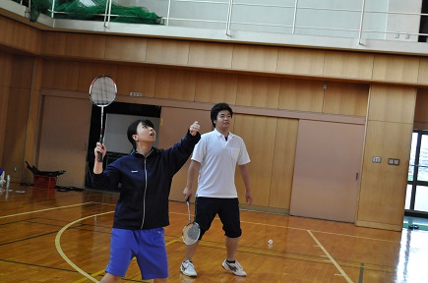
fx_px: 676
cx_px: 214
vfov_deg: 23.7
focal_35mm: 57
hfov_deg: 35.1
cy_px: 142
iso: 1600
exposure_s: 1/160
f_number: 5
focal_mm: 38
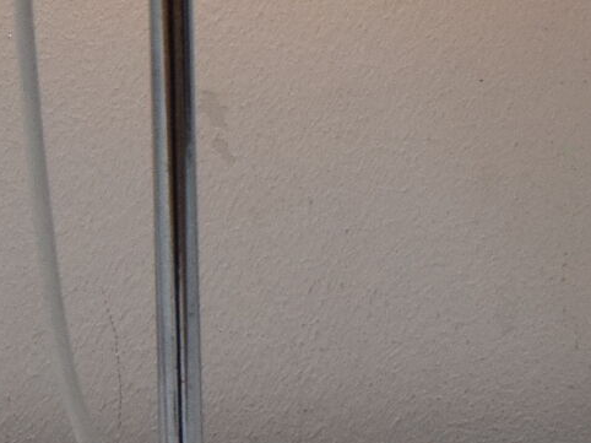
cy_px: -196
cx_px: 219
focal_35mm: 233
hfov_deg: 8.5
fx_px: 3976
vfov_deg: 6.3
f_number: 8
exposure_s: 1/250
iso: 1600
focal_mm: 26
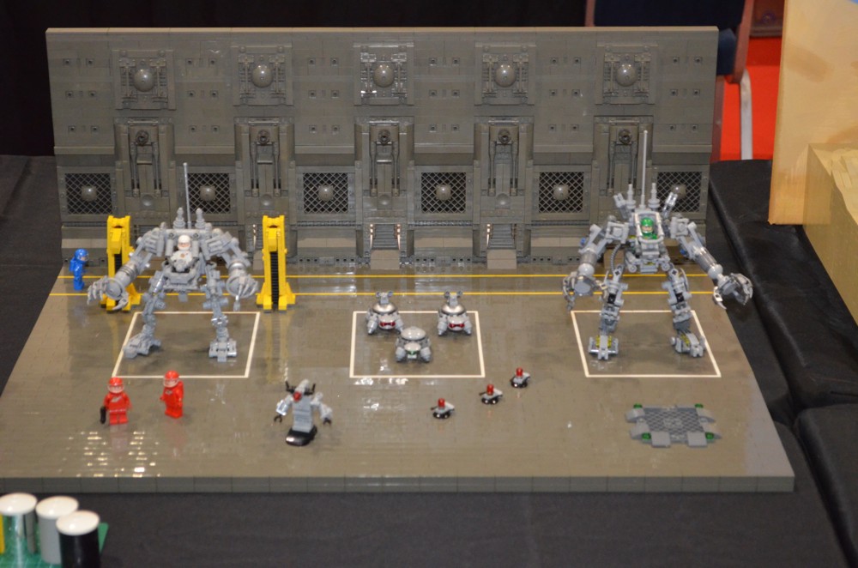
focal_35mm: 78
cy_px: 284
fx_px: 1855
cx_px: 429
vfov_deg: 17.4
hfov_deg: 26.0
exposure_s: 1/60
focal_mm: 52
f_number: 5.6
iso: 3200
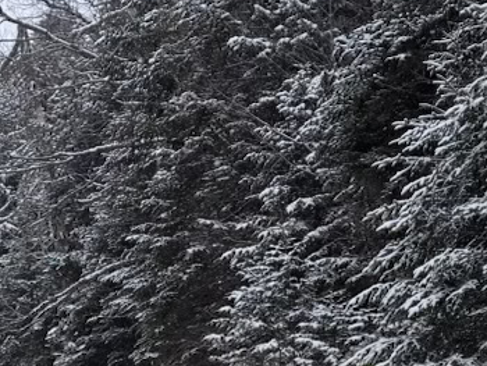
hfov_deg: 14.1
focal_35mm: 137
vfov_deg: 10.8
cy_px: 188
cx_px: -22
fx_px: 1929
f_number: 1.78
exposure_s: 1/1437
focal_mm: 6.76
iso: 80
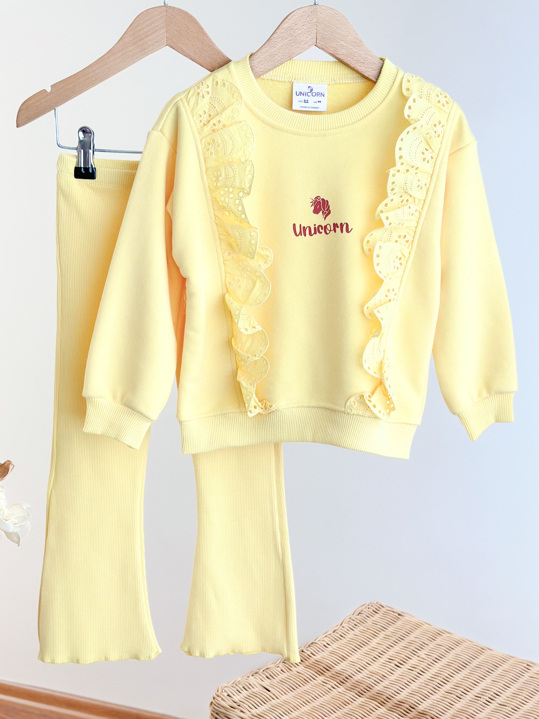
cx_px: 275
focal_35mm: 51
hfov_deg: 28.6
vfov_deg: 37.5
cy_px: 359
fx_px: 1059
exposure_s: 1/80
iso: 125
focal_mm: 6.86
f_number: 1.8
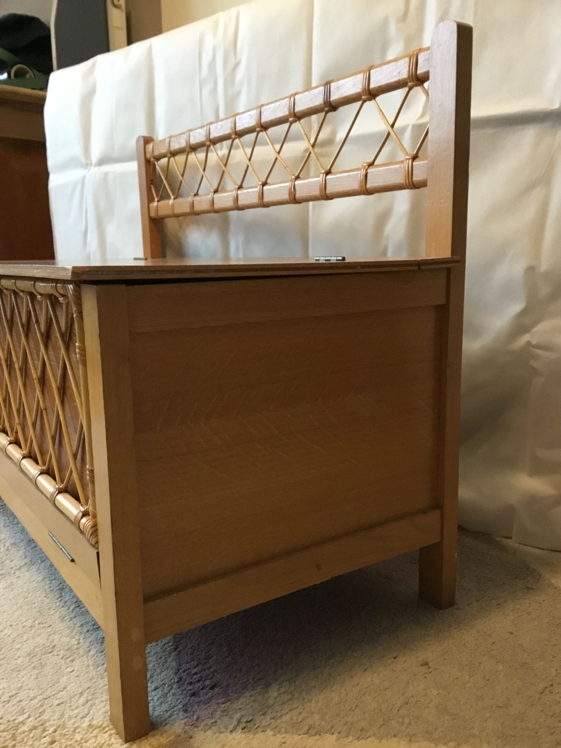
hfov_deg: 45.4
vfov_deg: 58.4
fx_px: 670
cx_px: 280
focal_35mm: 31
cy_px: 374
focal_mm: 3.3
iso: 250
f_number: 2.4
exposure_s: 1/17
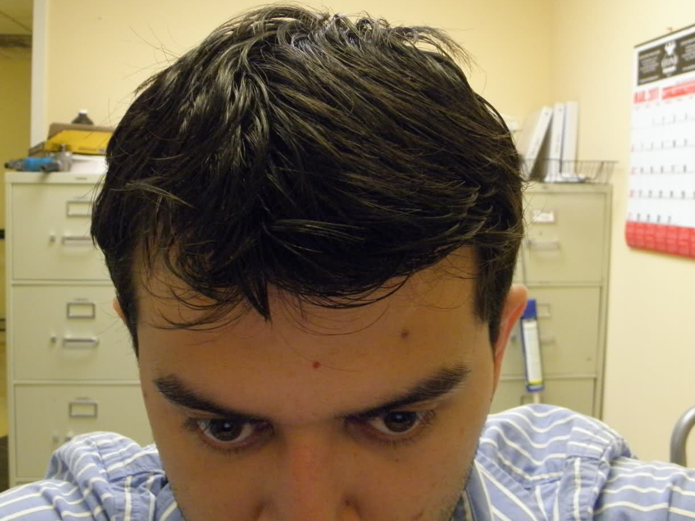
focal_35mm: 38
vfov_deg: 37.7
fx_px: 763
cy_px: 225
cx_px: 369
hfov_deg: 48.9
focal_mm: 5.2
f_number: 3.5
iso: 400
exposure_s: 1/20
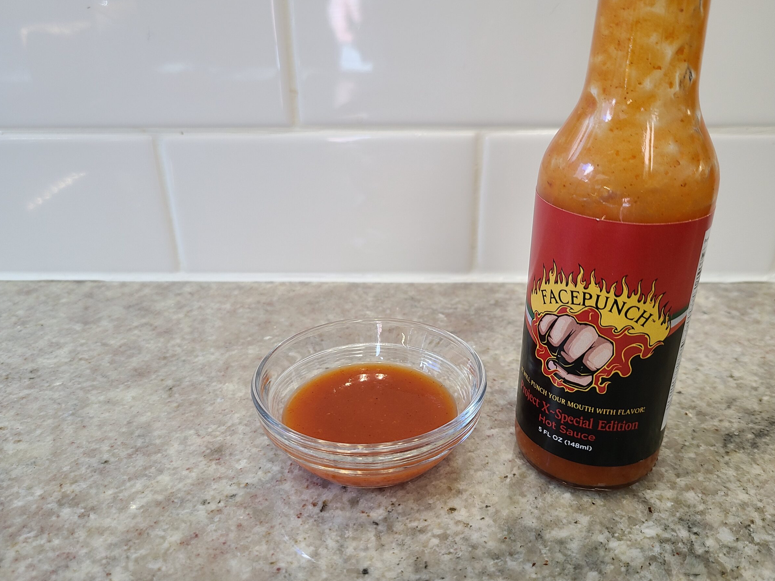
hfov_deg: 63.4
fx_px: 627
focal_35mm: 28
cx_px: 404
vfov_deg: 49.7
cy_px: 306
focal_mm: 5.4
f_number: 1.8
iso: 80
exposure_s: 1/60
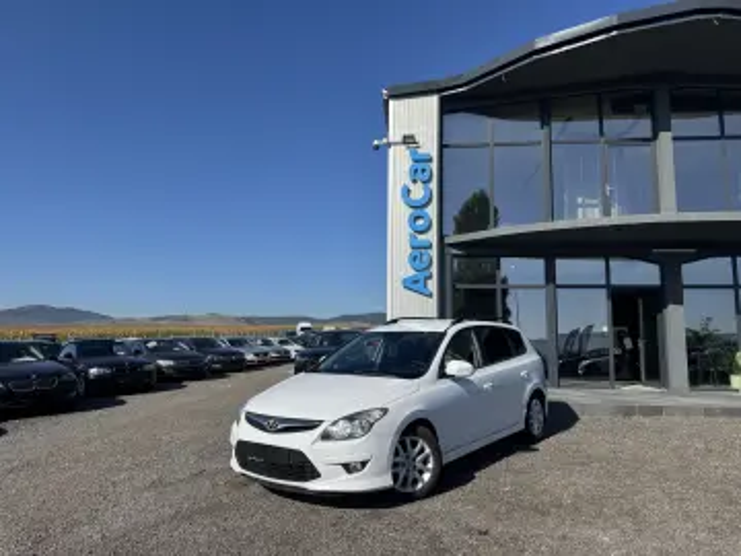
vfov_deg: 56.8
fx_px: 514
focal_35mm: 24
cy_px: 278
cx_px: 370
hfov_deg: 71.6
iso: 80
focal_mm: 6.76
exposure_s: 1/6410
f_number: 1.78
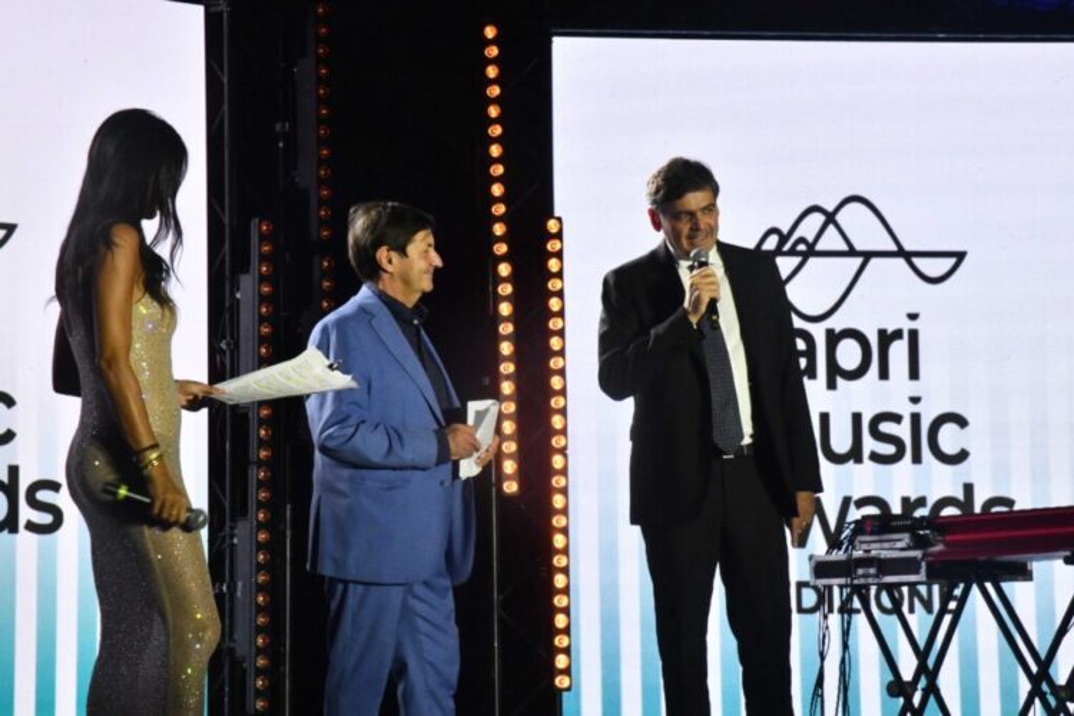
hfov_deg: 15.5
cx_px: 537
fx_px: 3938
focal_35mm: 132
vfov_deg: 10.4
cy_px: 358
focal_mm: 110
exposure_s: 1/100
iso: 8000
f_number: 22
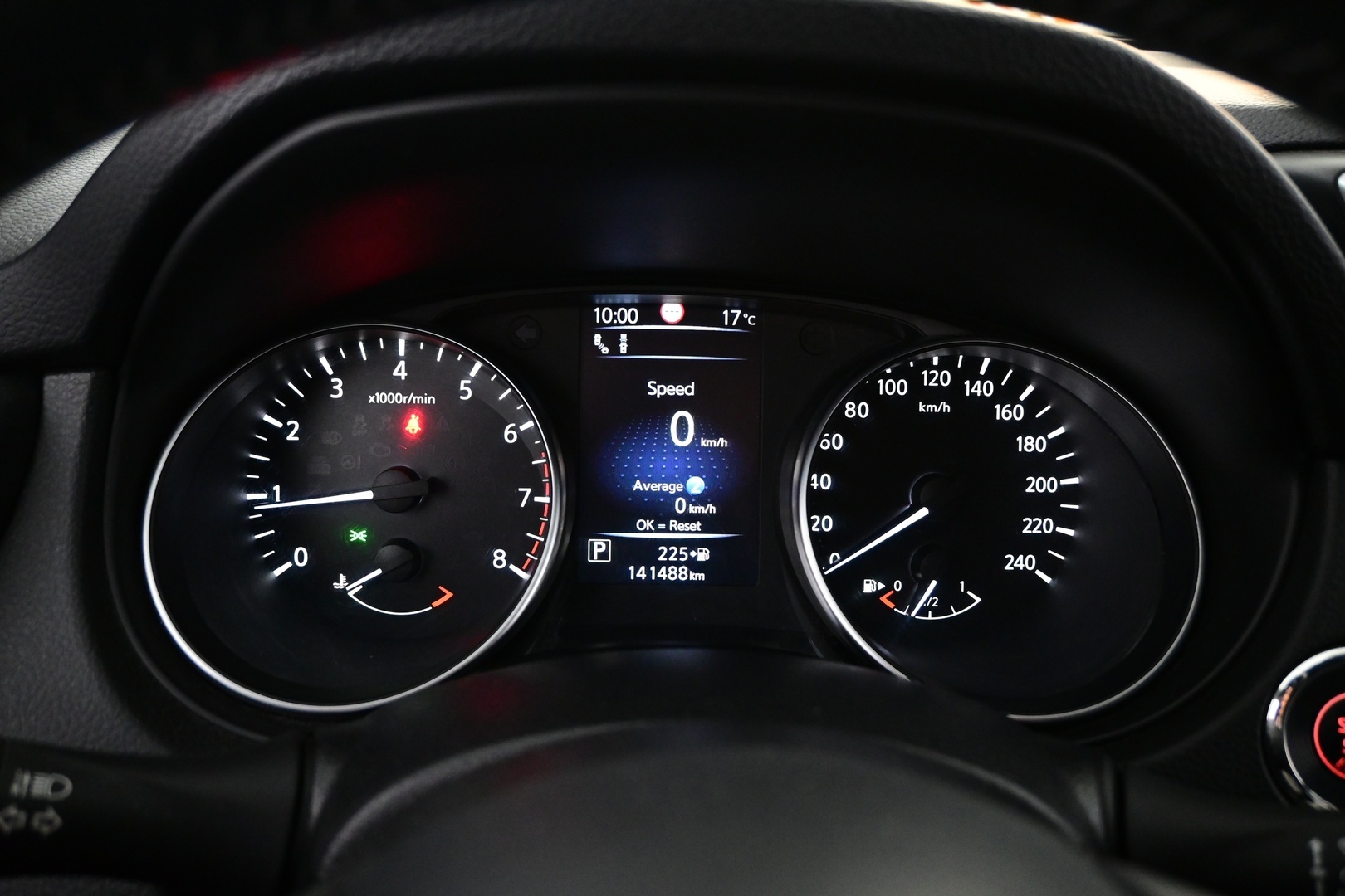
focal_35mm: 28
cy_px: 448
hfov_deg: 64.6
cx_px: 672
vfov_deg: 45.7
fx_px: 1065
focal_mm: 19
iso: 2500
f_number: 3.8
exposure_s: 1/30
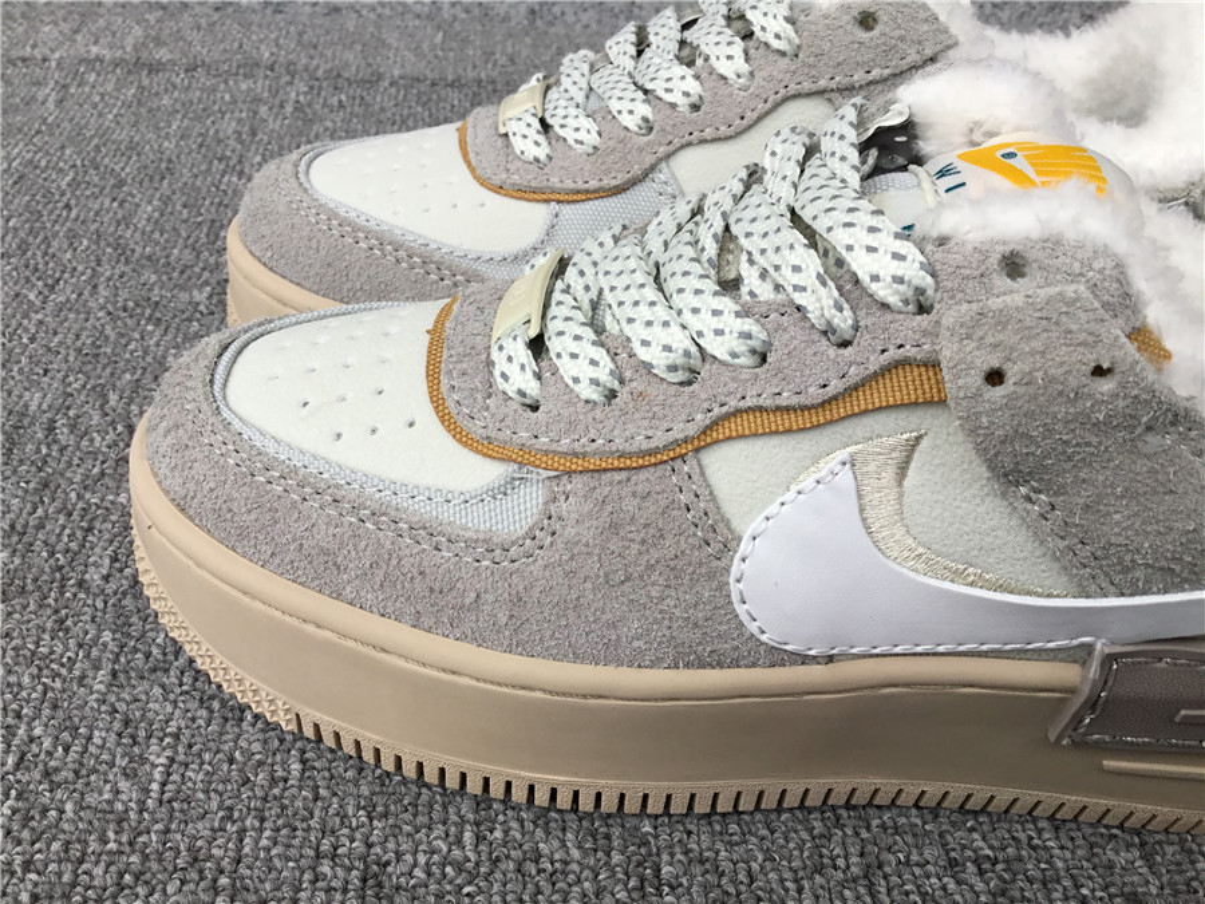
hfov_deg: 58.4
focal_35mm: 31
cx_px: 602
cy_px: 452
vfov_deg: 45.4
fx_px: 1079
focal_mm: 3.3
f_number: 2.4
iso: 32
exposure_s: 1/100
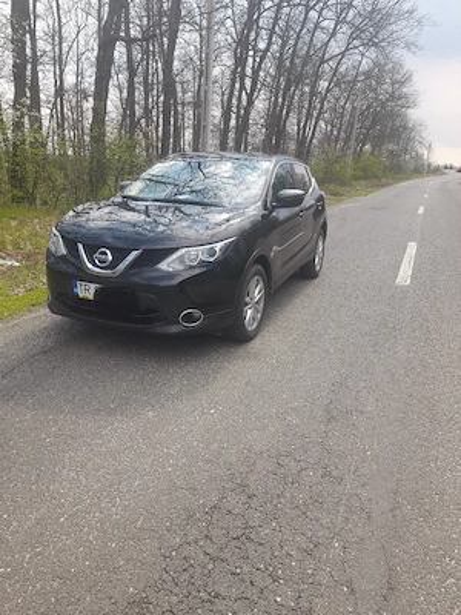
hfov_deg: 54.9
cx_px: 230
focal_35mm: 25
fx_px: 444
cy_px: 308
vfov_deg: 69.4
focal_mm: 4.6
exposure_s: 1/200
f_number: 2
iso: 20
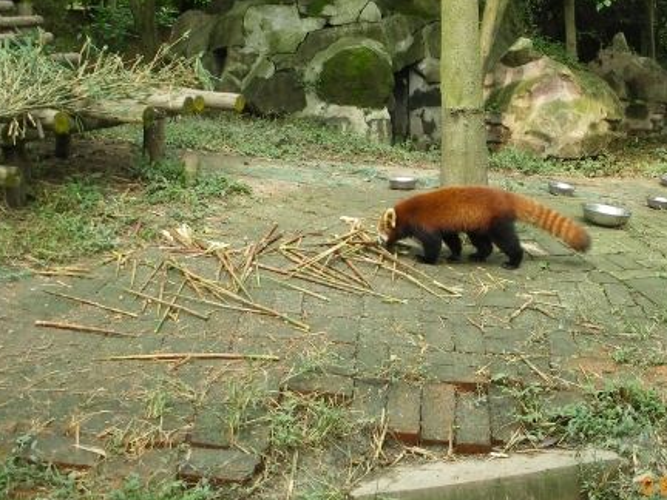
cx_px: 445
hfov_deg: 37.8
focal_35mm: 50
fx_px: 963
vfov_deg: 29.1
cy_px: 219
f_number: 3.5
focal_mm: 6.3
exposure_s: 1/50
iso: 80
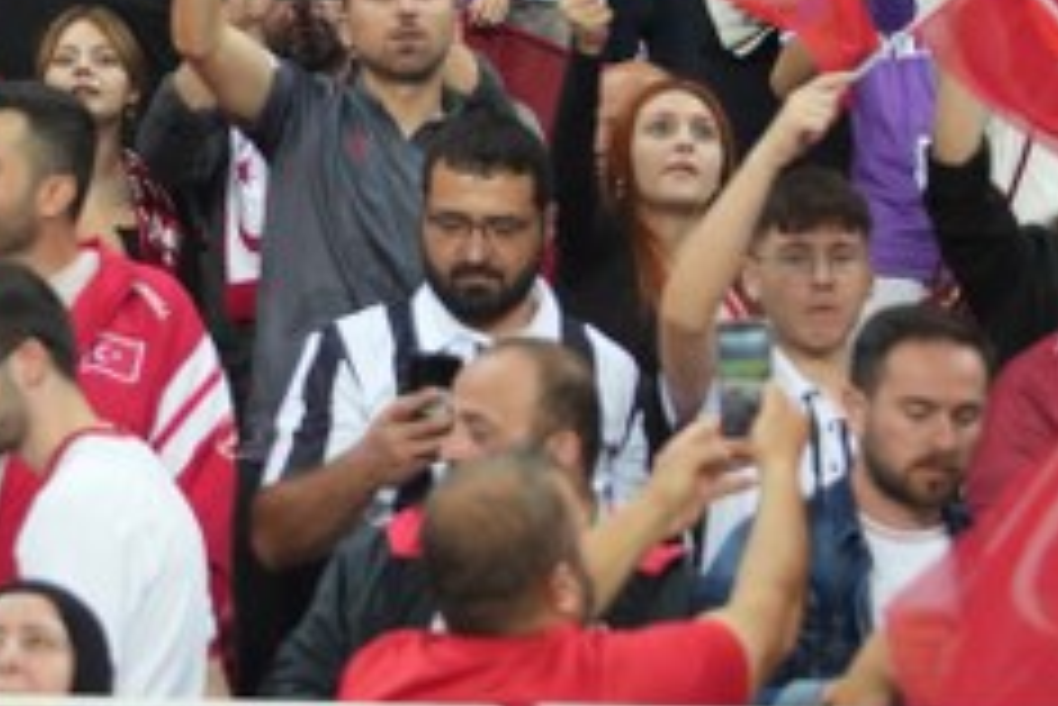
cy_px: -119
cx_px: 149
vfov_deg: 4.8
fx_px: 8410
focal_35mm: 286
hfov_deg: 7.2
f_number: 2.8
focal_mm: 105
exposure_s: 1/400
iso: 1250
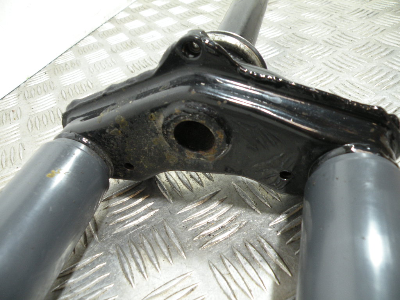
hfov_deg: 65.3
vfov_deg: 51.4
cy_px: 150
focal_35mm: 27
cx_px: 200
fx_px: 312
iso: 160
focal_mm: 4.7
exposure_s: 1/65.5
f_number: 2.8
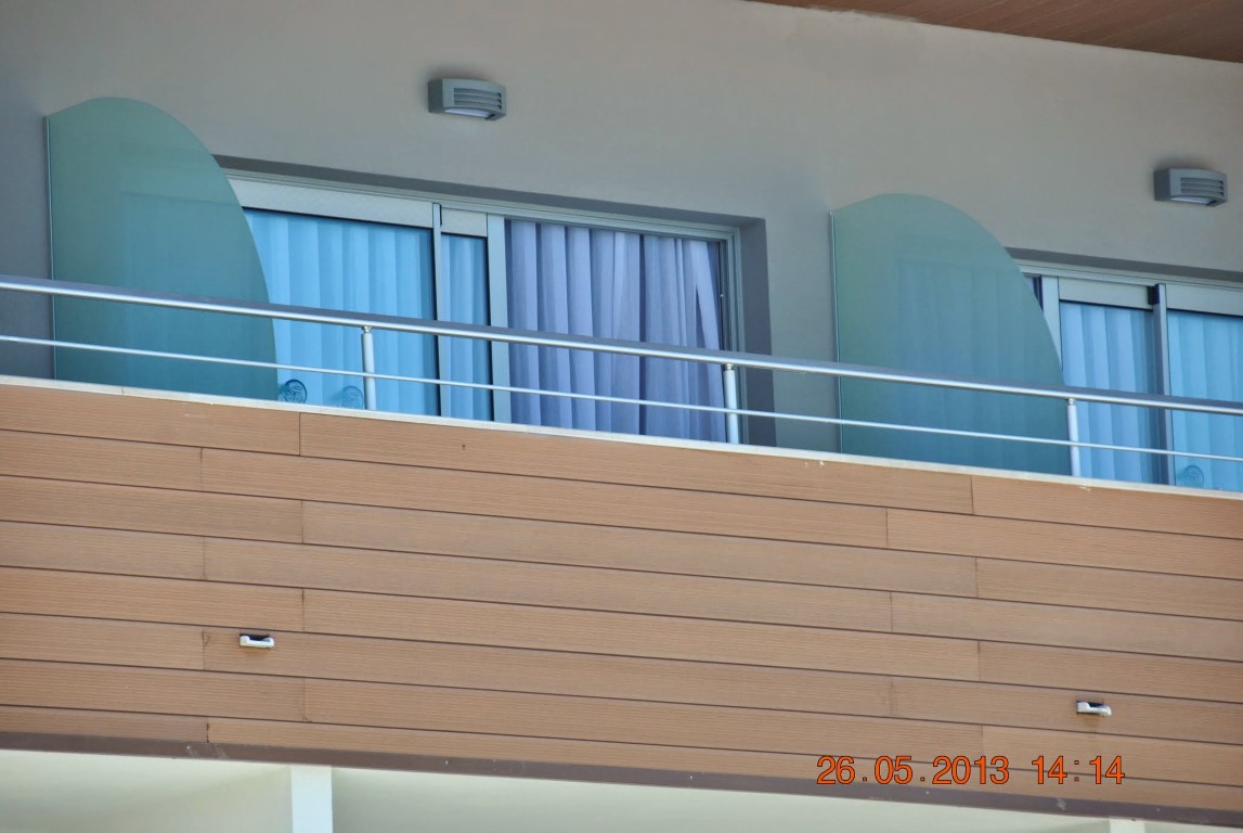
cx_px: 622
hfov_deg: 9.1
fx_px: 7779
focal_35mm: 225
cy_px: 416
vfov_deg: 6.1
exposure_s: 1/500
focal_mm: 150
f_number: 5.6
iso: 250
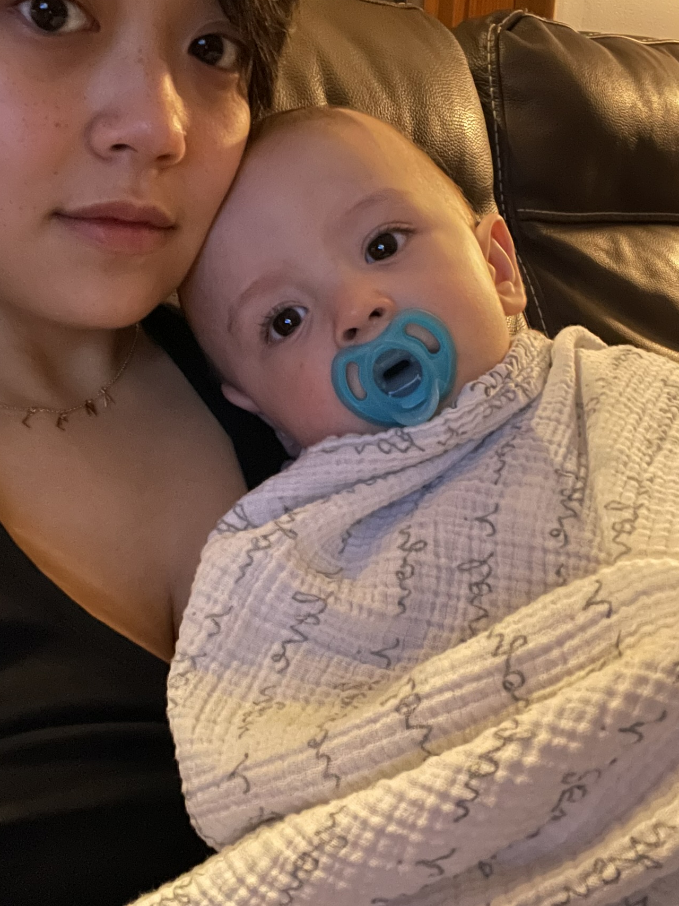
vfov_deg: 51.4
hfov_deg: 39.6
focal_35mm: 36
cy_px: 460
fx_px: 942
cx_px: 316
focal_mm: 2.71
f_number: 2.2
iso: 2000
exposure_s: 1/15
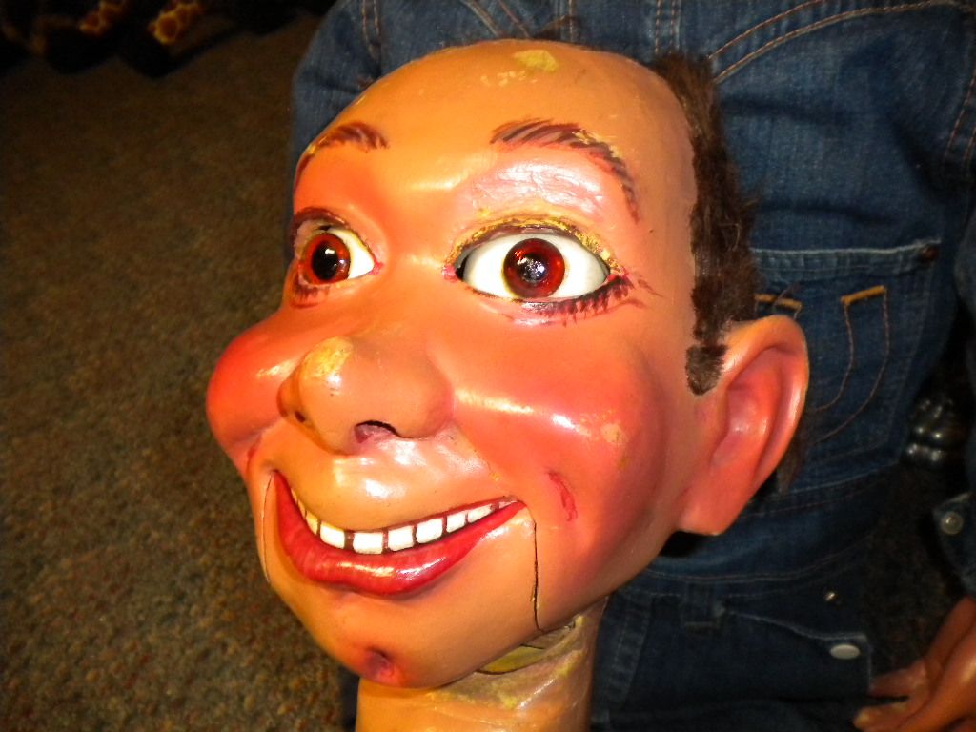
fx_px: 987
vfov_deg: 40.7
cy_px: 366
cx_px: 488
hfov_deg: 52.6
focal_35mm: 35
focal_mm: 6.3
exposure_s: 1/30
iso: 400
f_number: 3.1
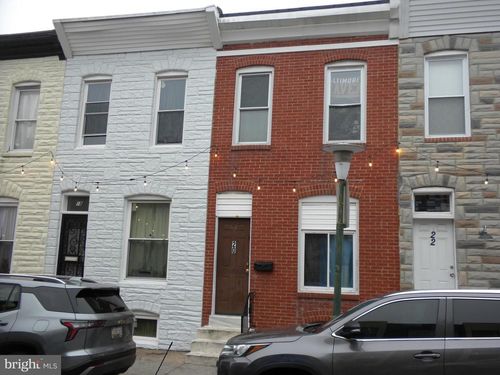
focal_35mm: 37
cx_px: 250
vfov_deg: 38.7
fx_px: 534
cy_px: 188
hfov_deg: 50.1
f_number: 3.5
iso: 78
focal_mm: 6.6
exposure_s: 1/59.4
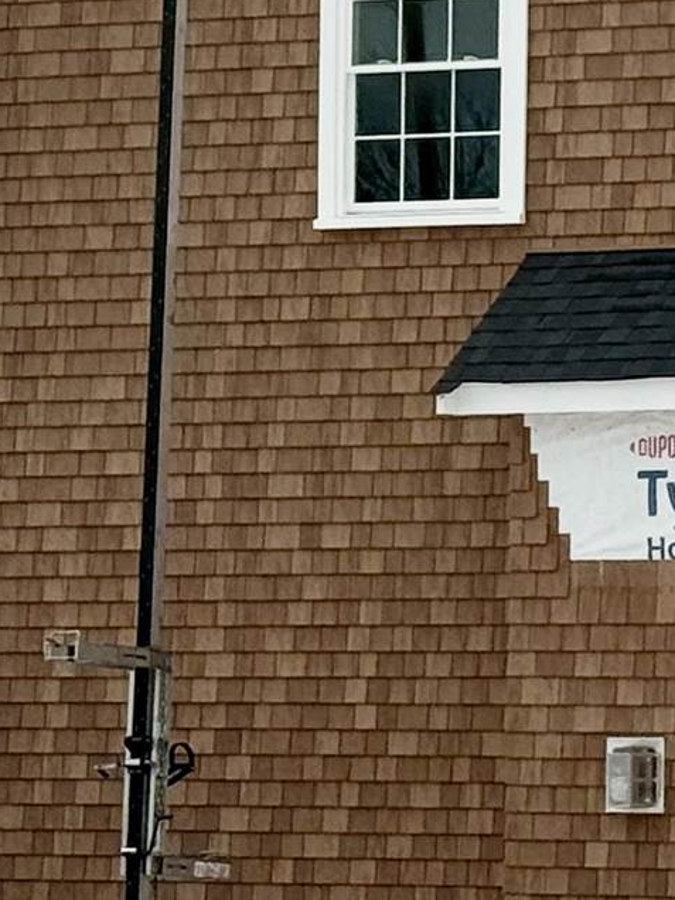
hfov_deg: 6.3
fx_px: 6032
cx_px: 1060
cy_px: 177
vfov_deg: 8.5
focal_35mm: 232
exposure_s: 1/11364
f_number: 1.78
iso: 80
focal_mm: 6.76
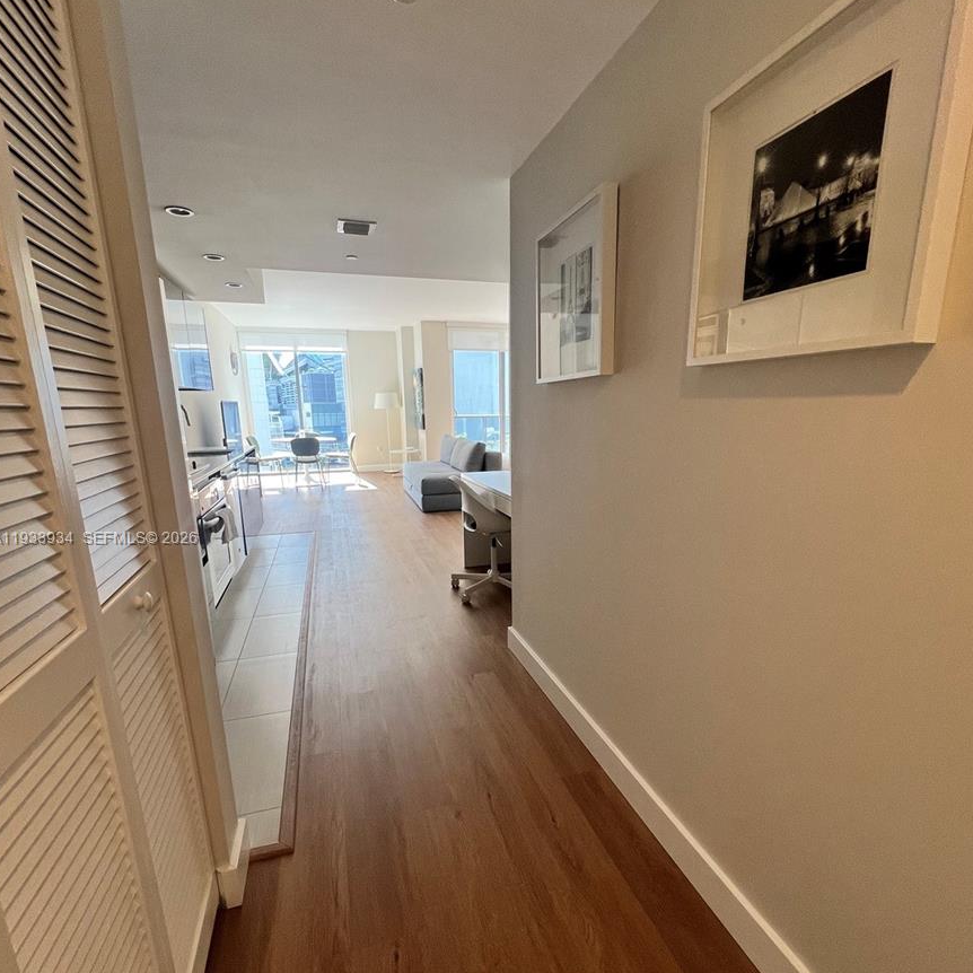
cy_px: 540
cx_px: 497
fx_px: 509
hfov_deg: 87.4
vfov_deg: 87.1
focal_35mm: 16
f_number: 1.8
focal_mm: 1.57
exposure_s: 1/120
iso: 100
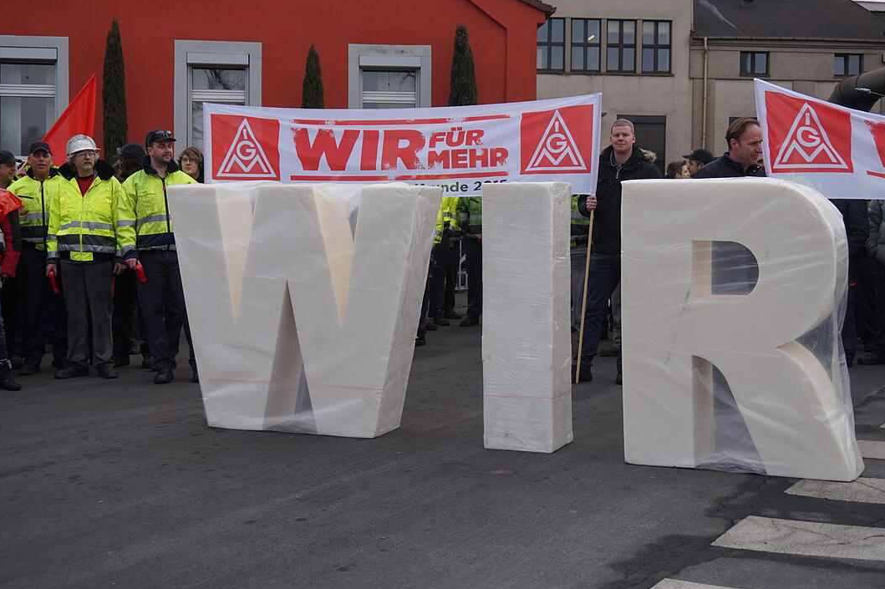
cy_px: 297
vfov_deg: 26.0
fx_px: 1278
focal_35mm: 52
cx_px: 440
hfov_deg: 38.2
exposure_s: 1/160
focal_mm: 34
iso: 160
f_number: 5
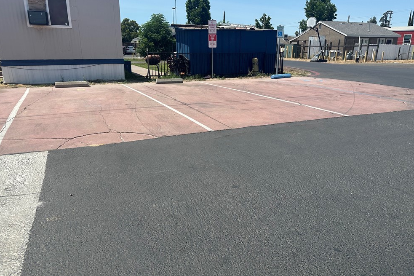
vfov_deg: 49.5
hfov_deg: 69.4
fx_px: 299
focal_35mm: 26
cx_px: 211
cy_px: 140
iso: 80
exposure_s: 1/5263
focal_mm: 6.86
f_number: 1.78
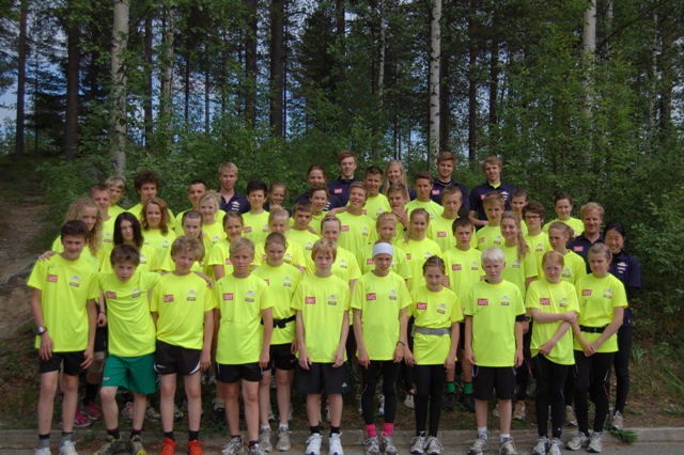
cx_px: 342
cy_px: 228
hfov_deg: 49.6
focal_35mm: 39
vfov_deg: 34.2
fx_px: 741
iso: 200
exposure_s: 1/1600
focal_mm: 26
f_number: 4.2
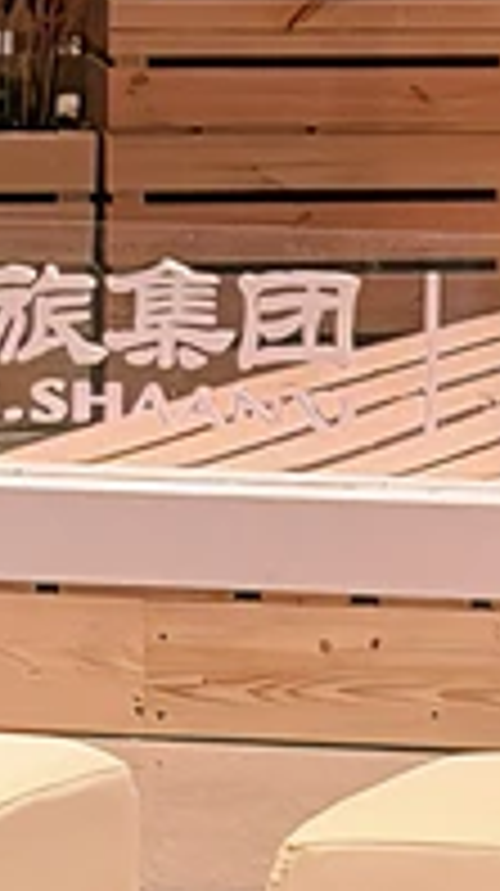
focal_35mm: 381
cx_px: 1635
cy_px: -176
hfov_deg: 3.1
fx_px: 9003
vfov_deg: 5.6
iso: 64
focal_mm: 6.76
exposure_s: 1/120
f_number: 1.78
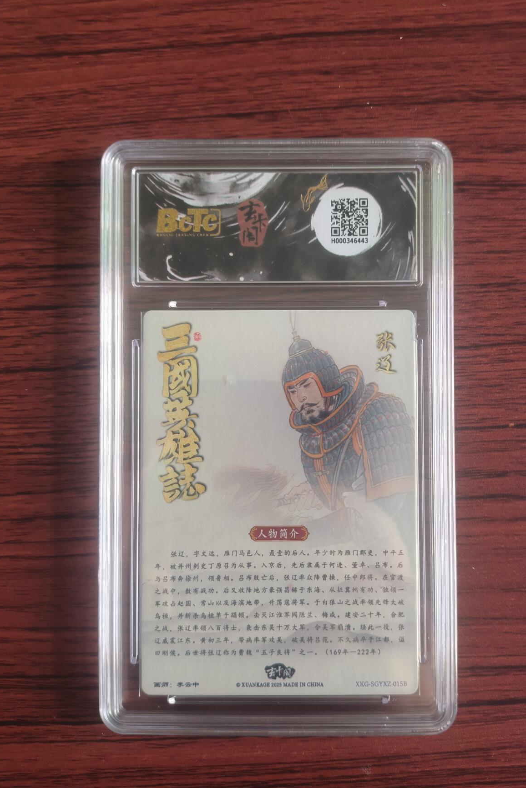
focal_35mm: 27
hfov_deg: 47.8
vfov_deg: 67.4
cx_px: 303
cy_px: 406
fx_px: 591
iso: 502
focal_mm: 4.71
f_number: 1.79
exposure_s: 1/50
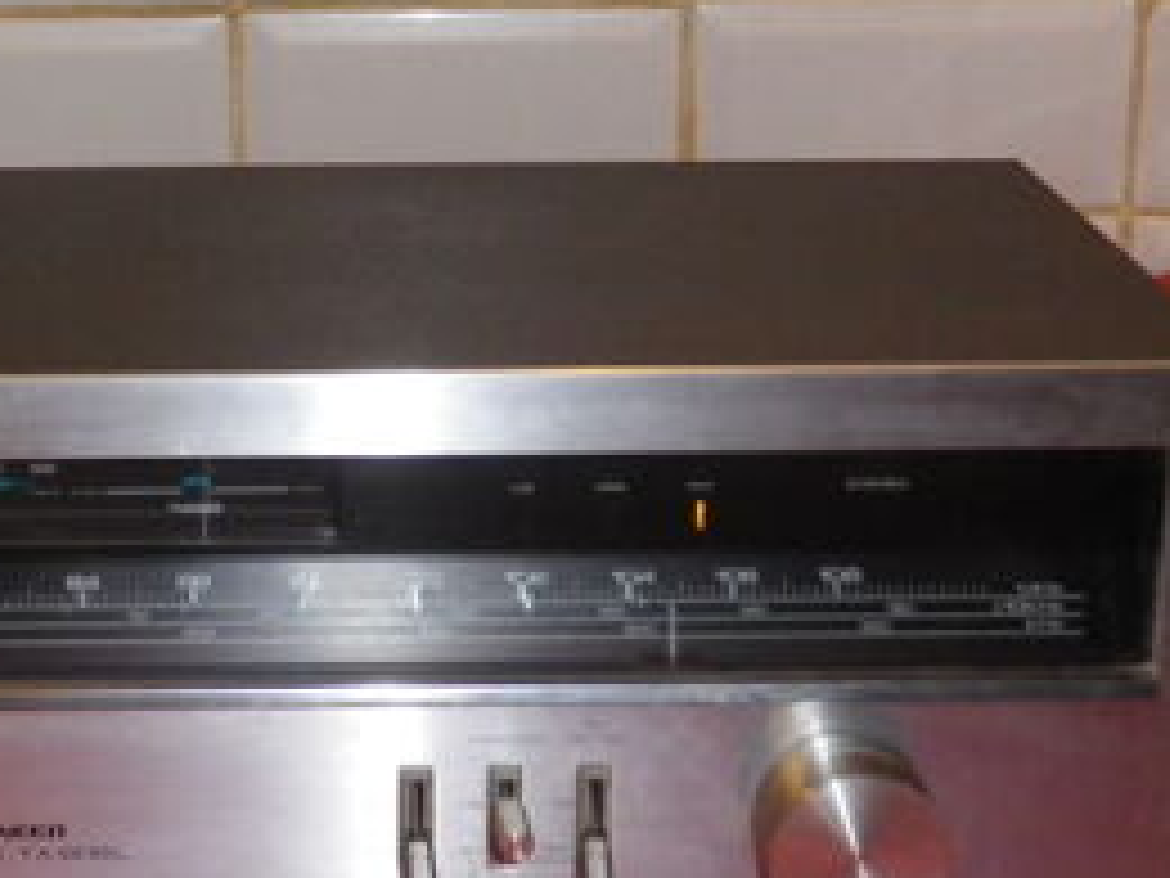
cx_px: 288
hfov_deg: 22.8
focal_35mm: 85
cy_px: 482
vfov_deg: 17.4
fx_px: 2873
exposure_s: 1/60
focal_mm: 8.2
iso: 400
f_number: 4.2
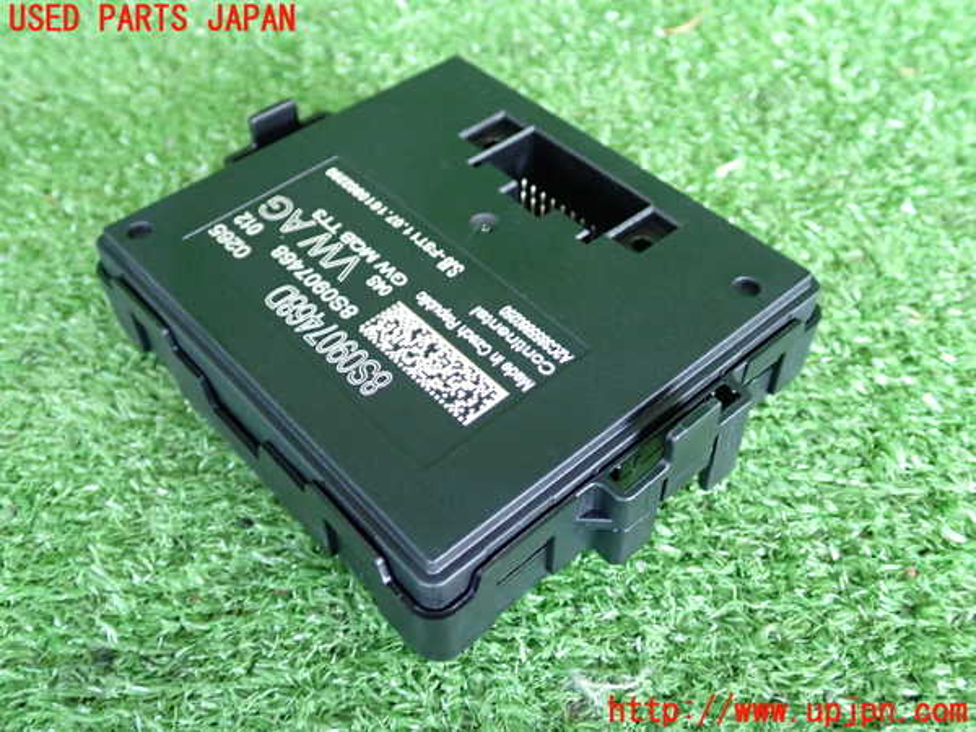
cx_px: 488
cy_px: 366
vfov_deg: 39.7
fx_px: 1015
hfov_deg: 51.4
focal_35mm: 36
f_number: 2.5
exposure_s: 1/40
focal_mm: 6.37
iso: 500
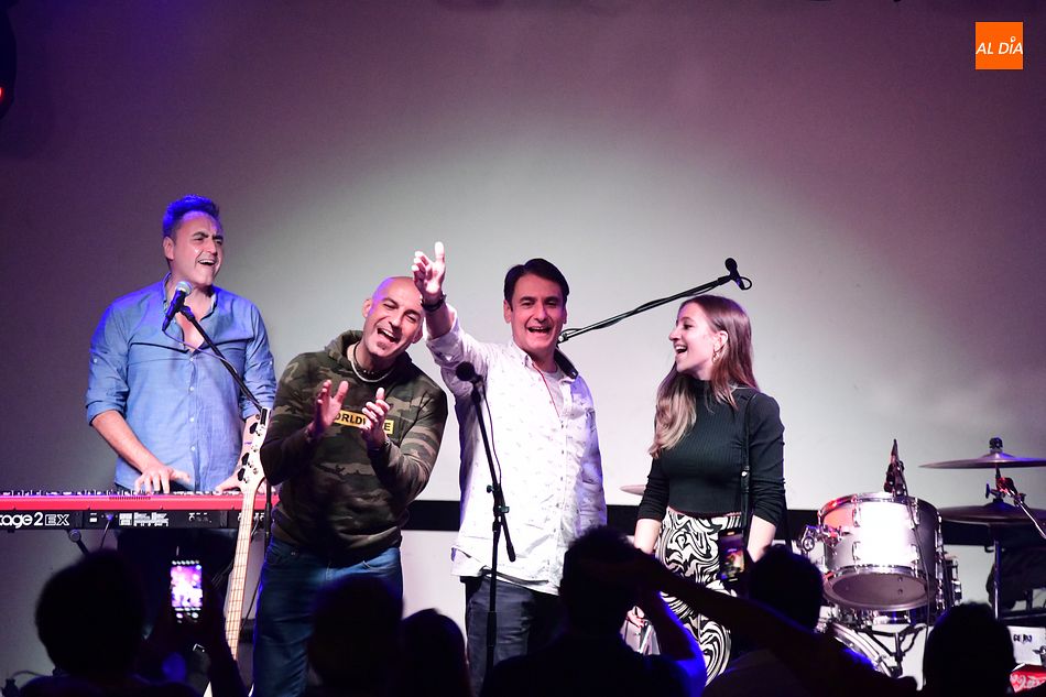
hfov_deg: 10.3
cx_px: 523
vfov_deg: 6.9
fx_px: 5810
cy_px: 348
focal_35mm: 200
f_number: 3.5
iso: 16000
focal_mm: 200
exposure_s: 1/320
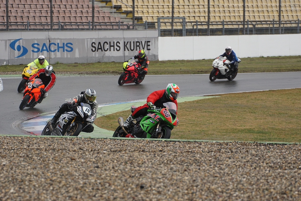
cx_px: 150
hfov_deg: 8.6
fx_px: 2006
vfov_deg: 5.7
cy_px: 100
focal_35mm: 240
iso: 500
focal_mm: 160
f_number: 5.6
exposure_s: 1/800
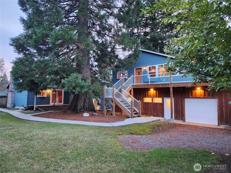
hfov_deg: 73.9
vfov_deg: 58.9
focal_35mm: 23
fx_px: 153
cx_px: 116
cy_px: 86
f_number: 1.8
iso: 640
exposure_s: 1/120
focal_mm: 6.4
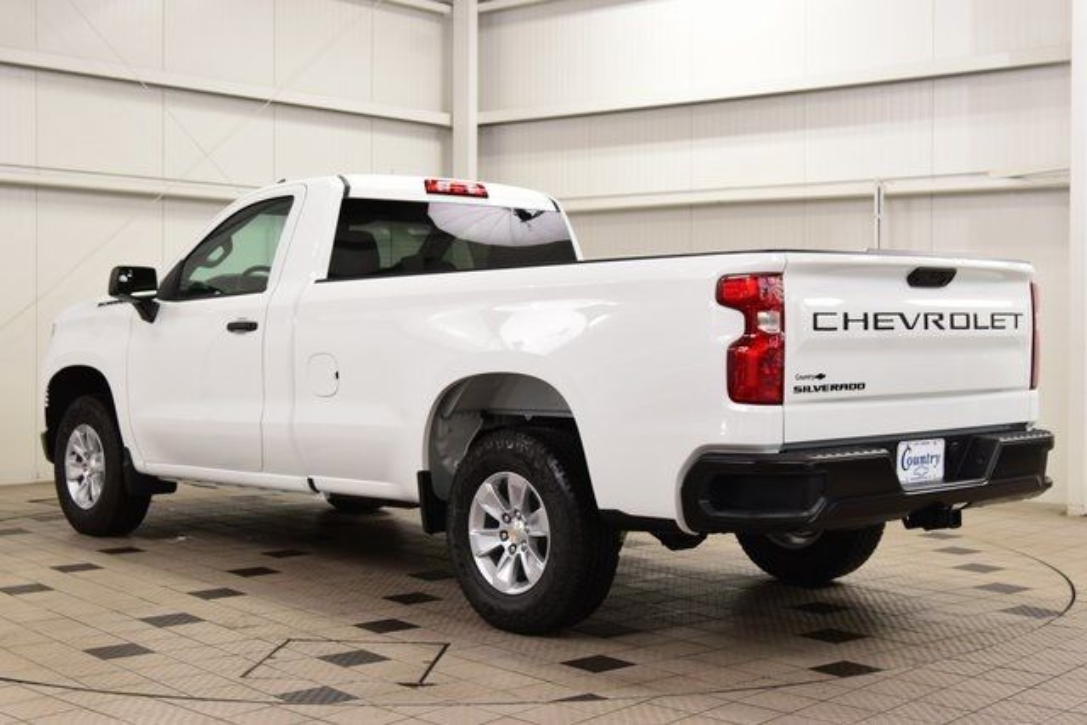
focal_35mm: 51
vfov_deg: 26.5
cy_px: 362
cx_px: 544
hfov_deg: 38.9
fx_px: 1540
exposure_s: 1/30
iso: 640
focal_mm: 34
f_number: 7.1
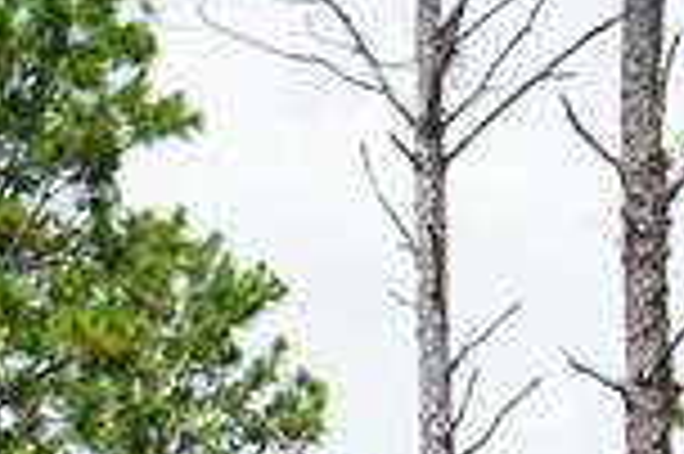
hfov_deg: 4.2
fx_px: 8958
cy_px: 1268
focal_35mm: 472
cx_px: 1966
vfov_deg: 2.9
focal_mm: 70
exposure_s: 1/125
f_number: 10
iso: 100
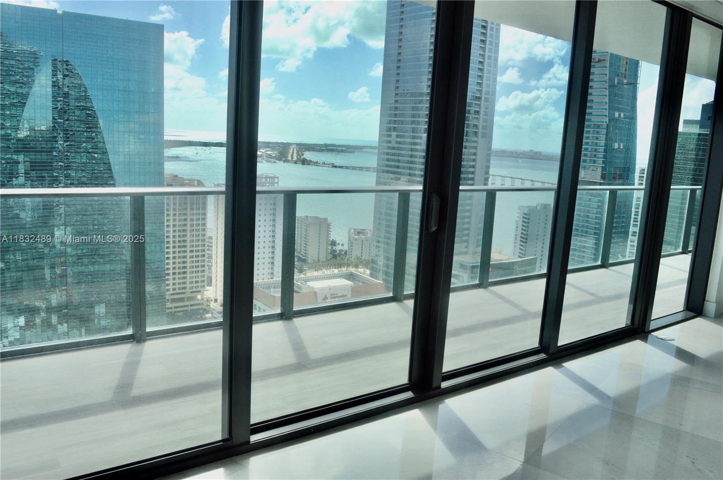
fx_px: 602
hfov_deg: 62.0
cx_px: 362
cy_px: 240
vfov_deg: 43.5
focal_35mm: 30
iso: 220
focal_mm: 20
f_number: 11
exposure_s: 1/500
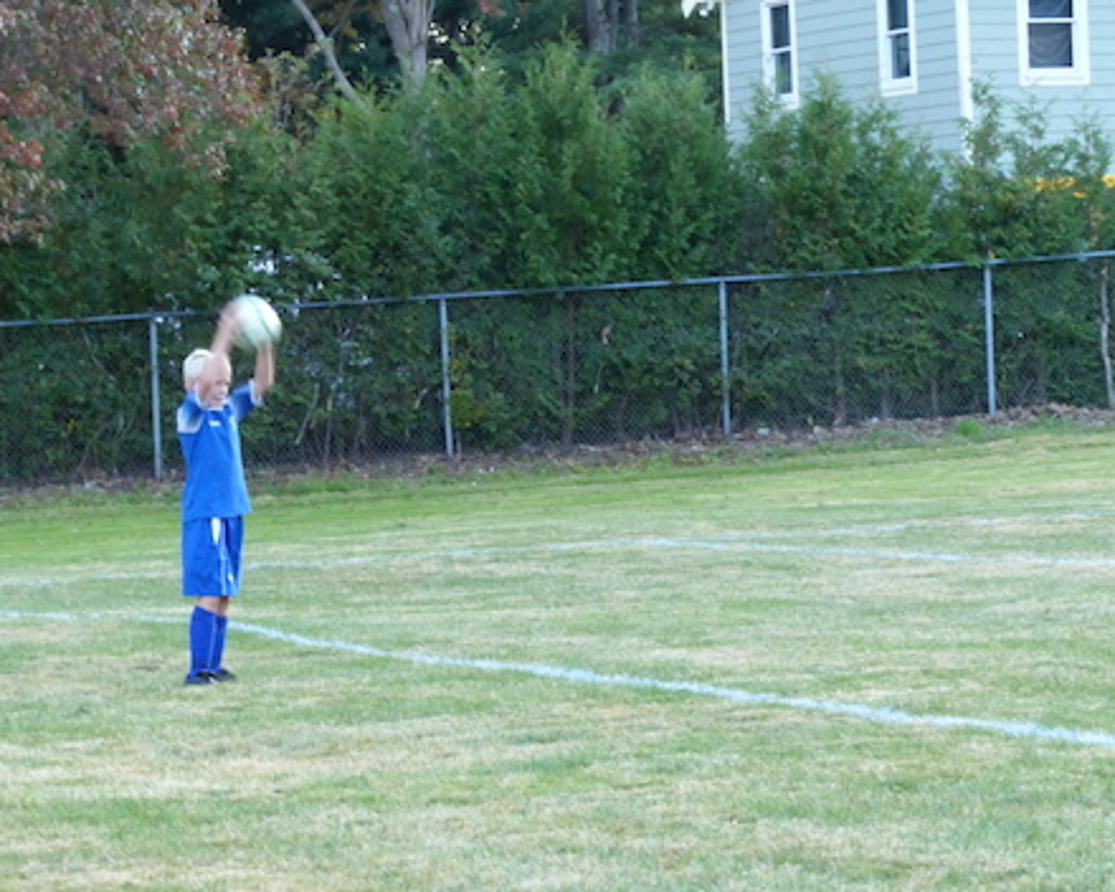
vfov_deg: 10.4
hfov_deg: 12.9
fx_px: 4917
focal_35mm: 149
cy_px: 411
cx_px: 500
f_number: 8
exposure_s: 1/25
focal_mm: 22.6
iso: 400
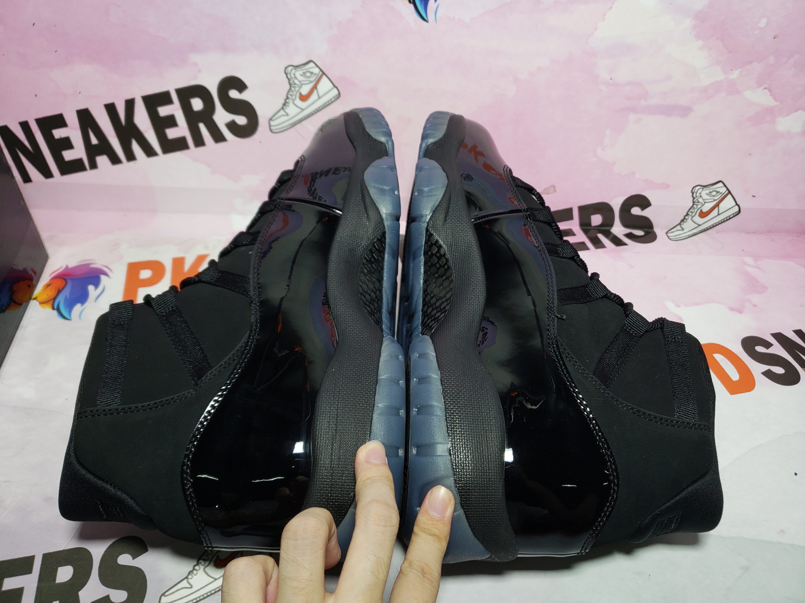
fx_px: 605
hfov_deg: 67.3
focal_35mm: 26
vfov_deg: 53.1
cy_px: 302
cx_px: 402
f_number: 1.5
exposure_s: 1/365
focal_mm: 4.3
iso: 50
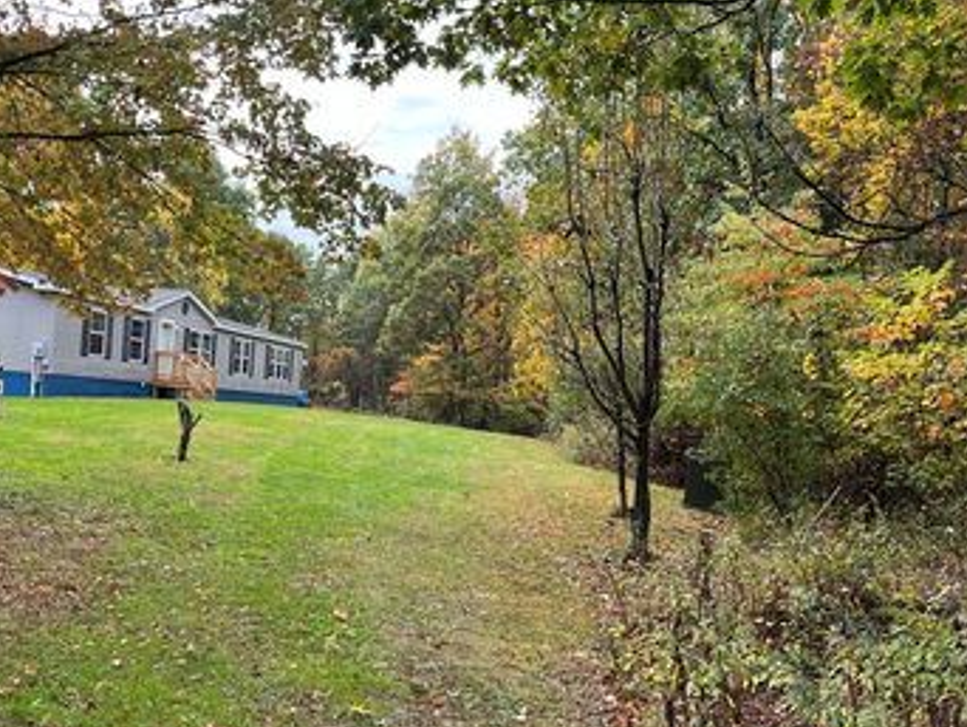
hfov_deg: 47.8
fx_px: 1062
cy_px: 389
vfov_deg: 37.7
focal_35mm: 38
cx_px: 291
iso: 50
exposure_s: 1/300
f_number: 1.6
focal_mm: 5.1
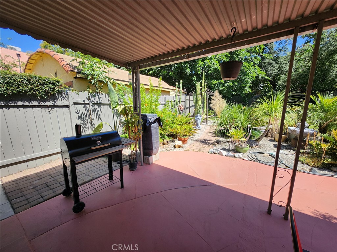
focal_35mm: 13
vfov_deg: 89.9
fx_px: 127
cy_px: 126
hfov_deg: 106.2
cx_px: 168
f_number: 2.2
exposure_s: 1/417
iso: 32
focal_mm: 1.74
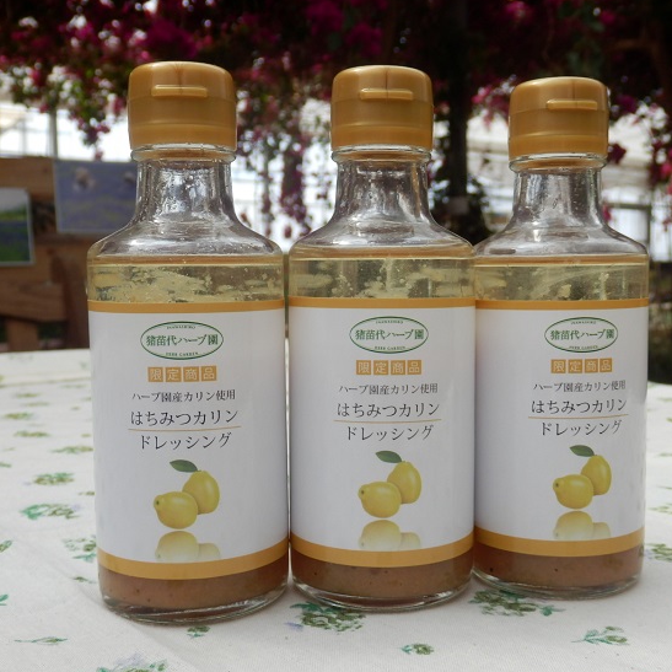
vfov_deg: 41.9
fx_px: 879
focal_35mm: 40
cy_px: 342
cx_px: 360
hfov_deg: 41.8
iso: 80
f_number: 3.4
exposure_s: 1/500
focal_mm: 6
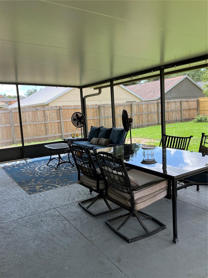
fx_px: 224
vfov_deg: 63.4
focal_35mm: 28
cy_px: 139
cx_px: 104
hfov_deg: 49.7
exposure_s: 1/175
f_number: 1.8
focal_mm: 3.99
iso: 25
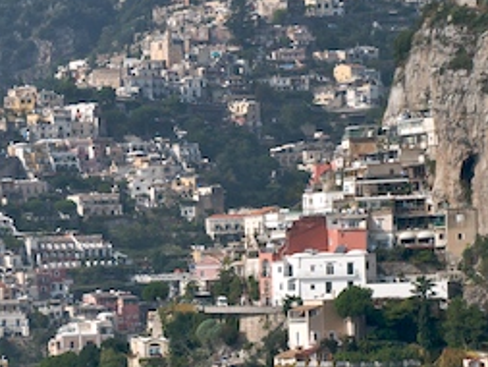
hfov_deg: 8.7
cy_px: 340
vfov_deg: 6.6
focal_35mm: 225
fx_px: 3173
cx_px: -77
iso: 200
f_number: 10
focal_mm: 66
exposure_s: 1/400
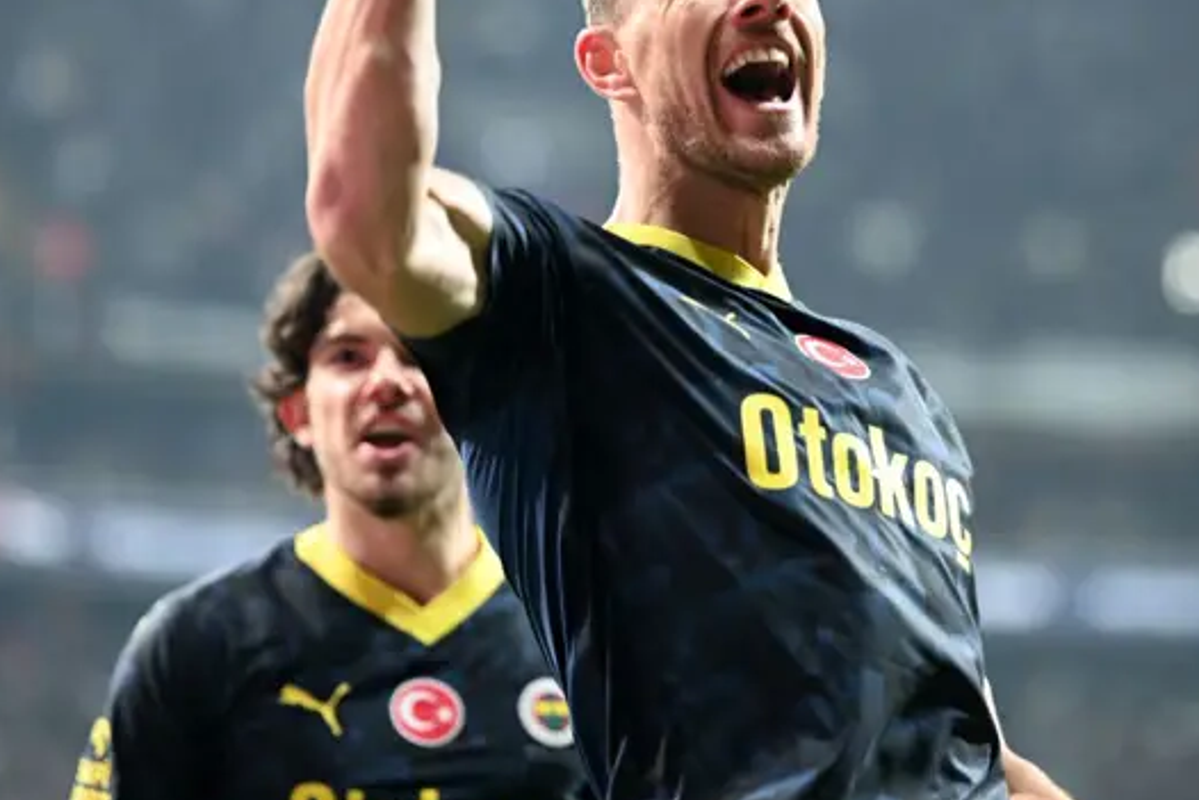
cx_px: 622
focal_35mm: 234
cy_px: 280
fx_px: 7795
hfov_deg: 8.8
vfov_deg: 5.9
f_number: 2.8
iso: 2000
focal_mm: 140
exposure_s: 1/800
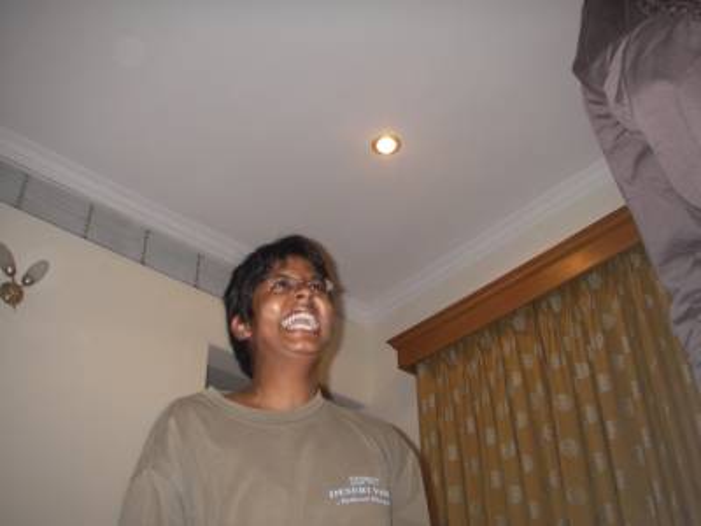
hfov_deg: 49.0
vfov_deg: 37.7
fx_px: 770
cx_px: 350
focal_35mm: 38
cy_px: 263
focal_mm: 6.3
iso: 160
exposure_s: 1/40
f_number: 3.3
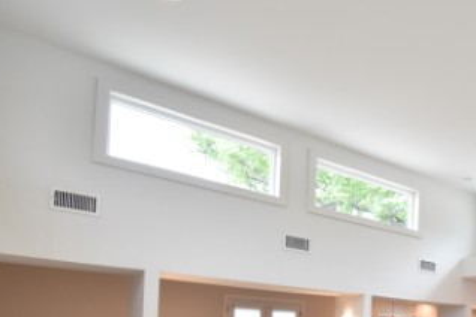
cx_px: 467
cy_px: 333
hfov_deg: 47.2
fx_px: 450
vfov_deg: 34.5
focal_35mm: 34
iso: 800
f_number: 3.5
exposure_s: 1/180
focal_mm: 10
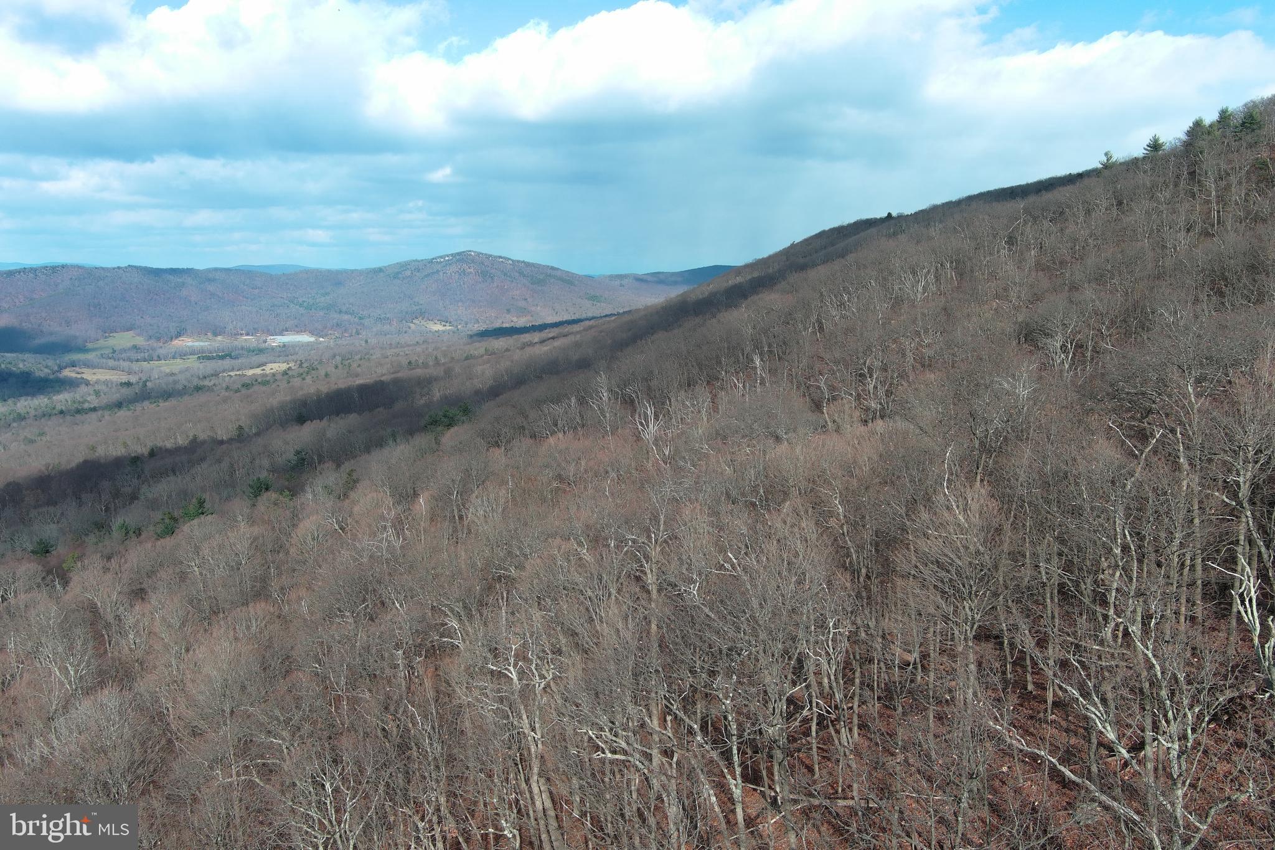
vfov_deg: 45.0
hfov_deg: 63.7
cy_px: 425
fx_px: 1027
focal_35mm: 29
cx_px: 638
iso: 100
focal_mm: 10.57
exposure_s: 1/501
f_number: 2.8
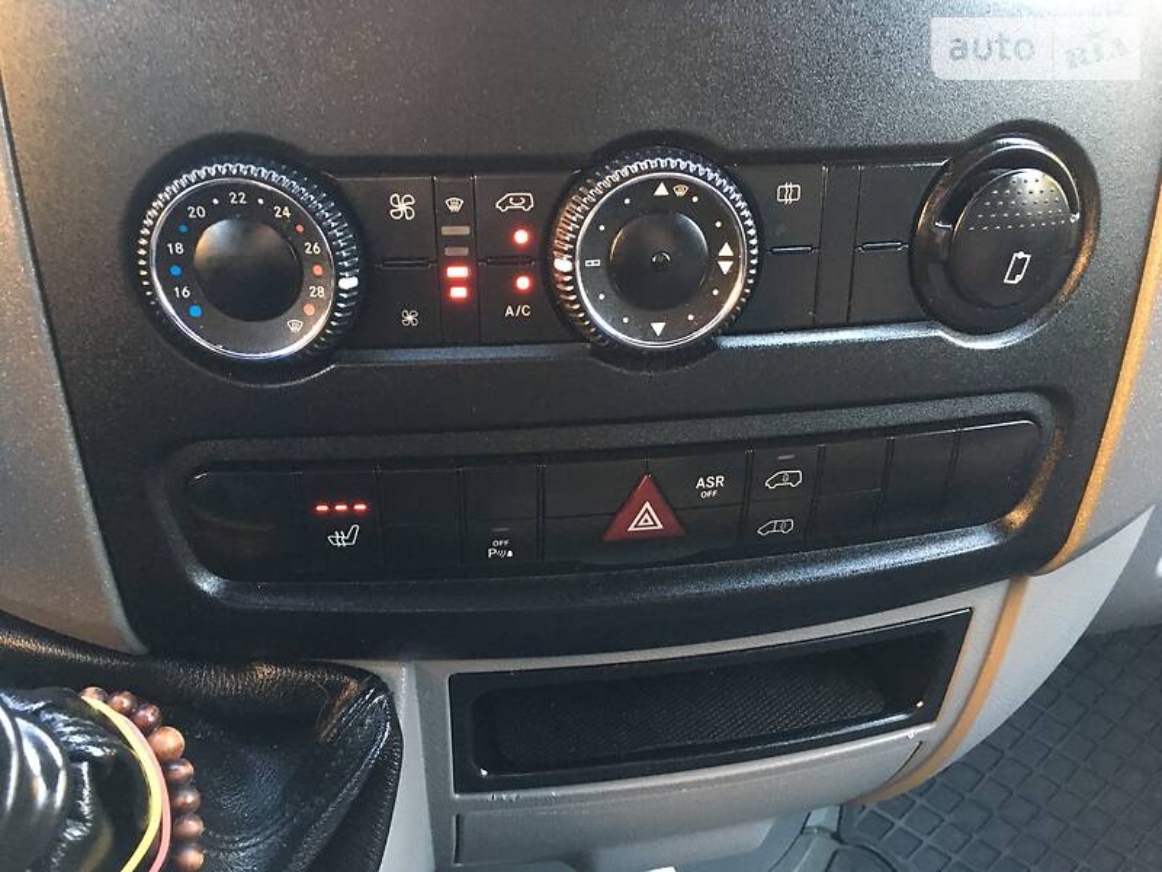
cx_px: 581
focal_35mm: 29
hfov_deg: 61.7
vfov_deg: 48.2
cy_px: 436
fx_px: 973
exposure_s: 1/17
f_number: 2.2
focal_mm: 4.2
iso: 250
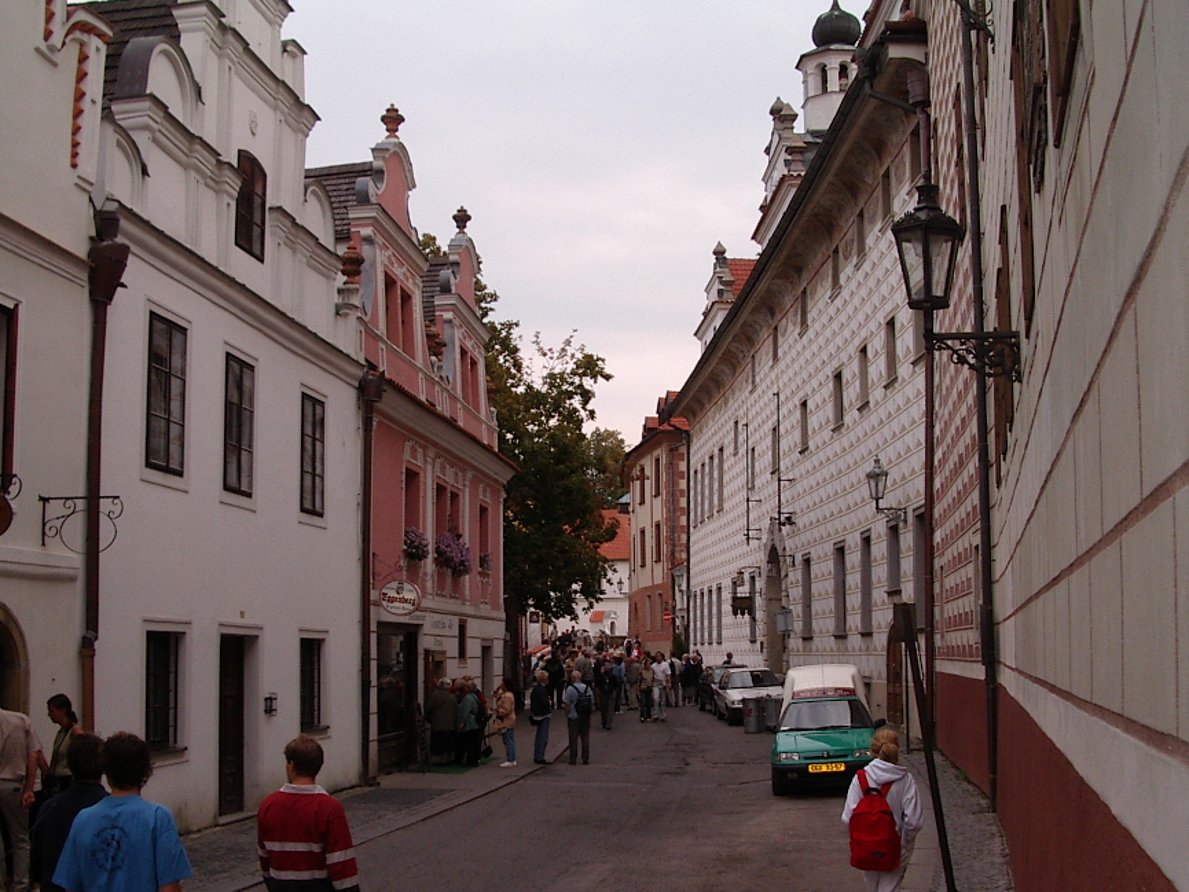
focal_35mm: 45
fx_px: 1546
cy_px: 482
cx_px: 591
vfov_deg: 32.2
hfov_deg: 42.1
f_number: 4.8
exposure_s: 1/320
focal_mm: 5.8
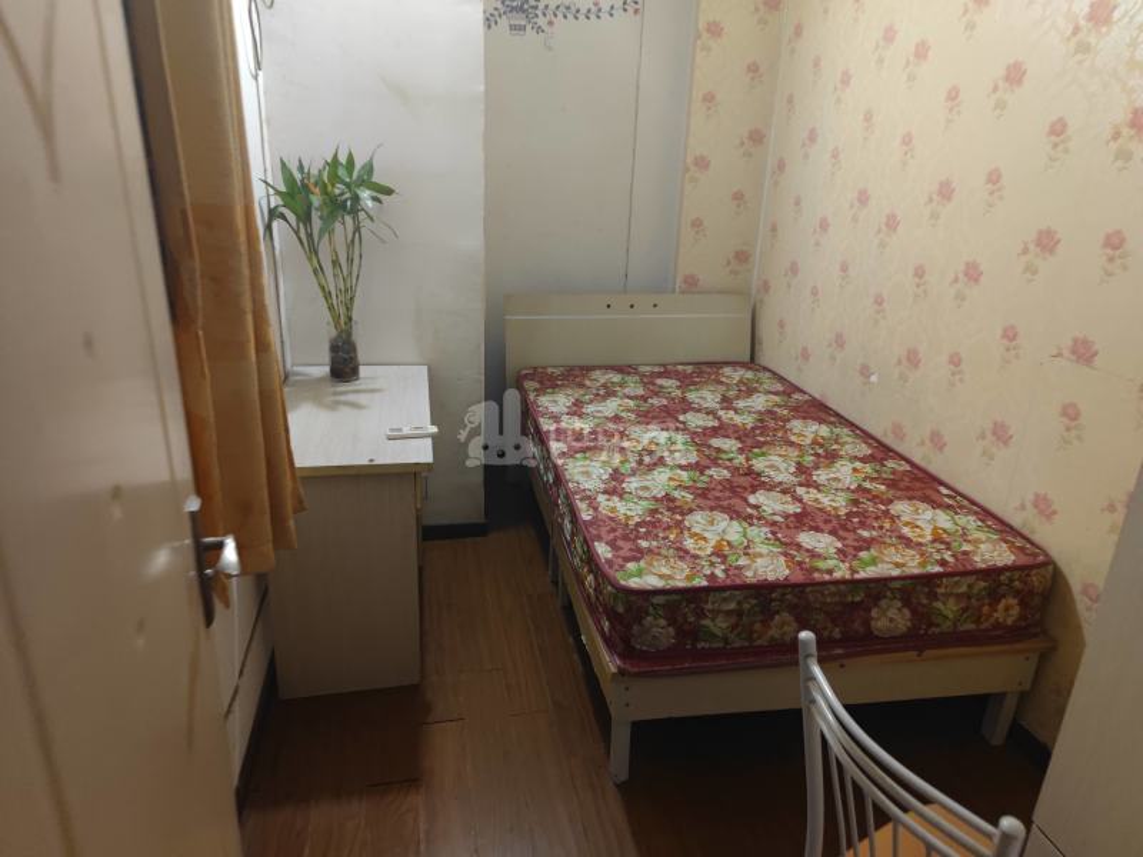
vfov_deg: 37.7
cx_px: 572
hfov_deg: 49.0
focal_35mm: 38
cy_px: 428
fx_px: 1255
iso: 569
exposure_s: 1/50
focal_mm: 7.59
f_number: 1.95
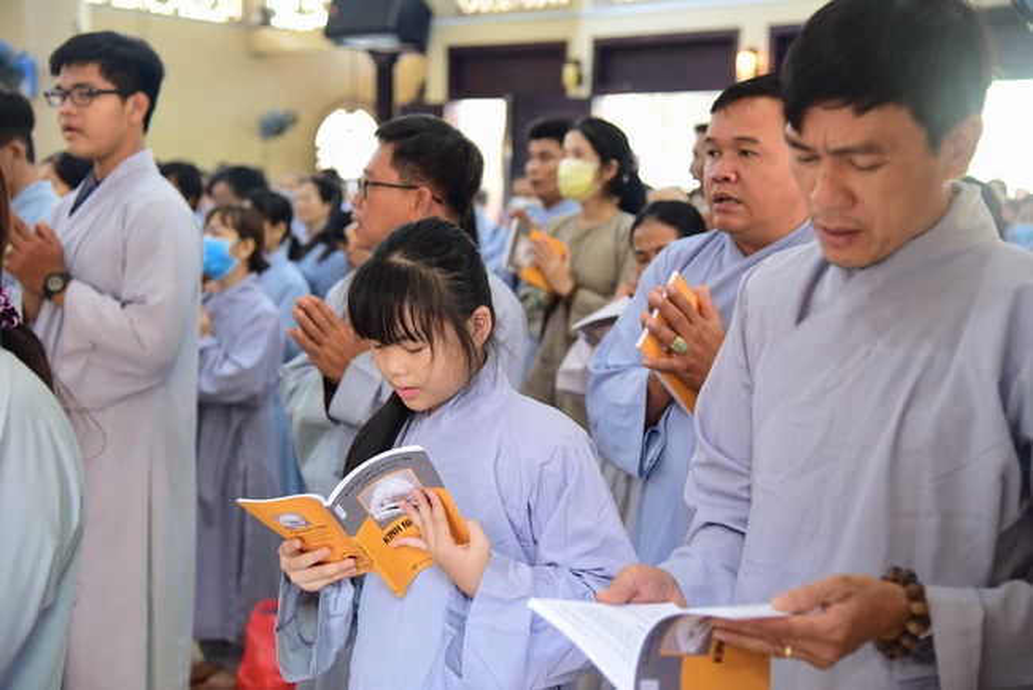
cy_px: 345
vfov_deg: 21.9
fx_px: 1780
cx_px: 516
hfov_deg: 32.4
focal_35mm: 62
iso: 1000
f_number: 4
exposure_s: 1/40
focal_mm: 62
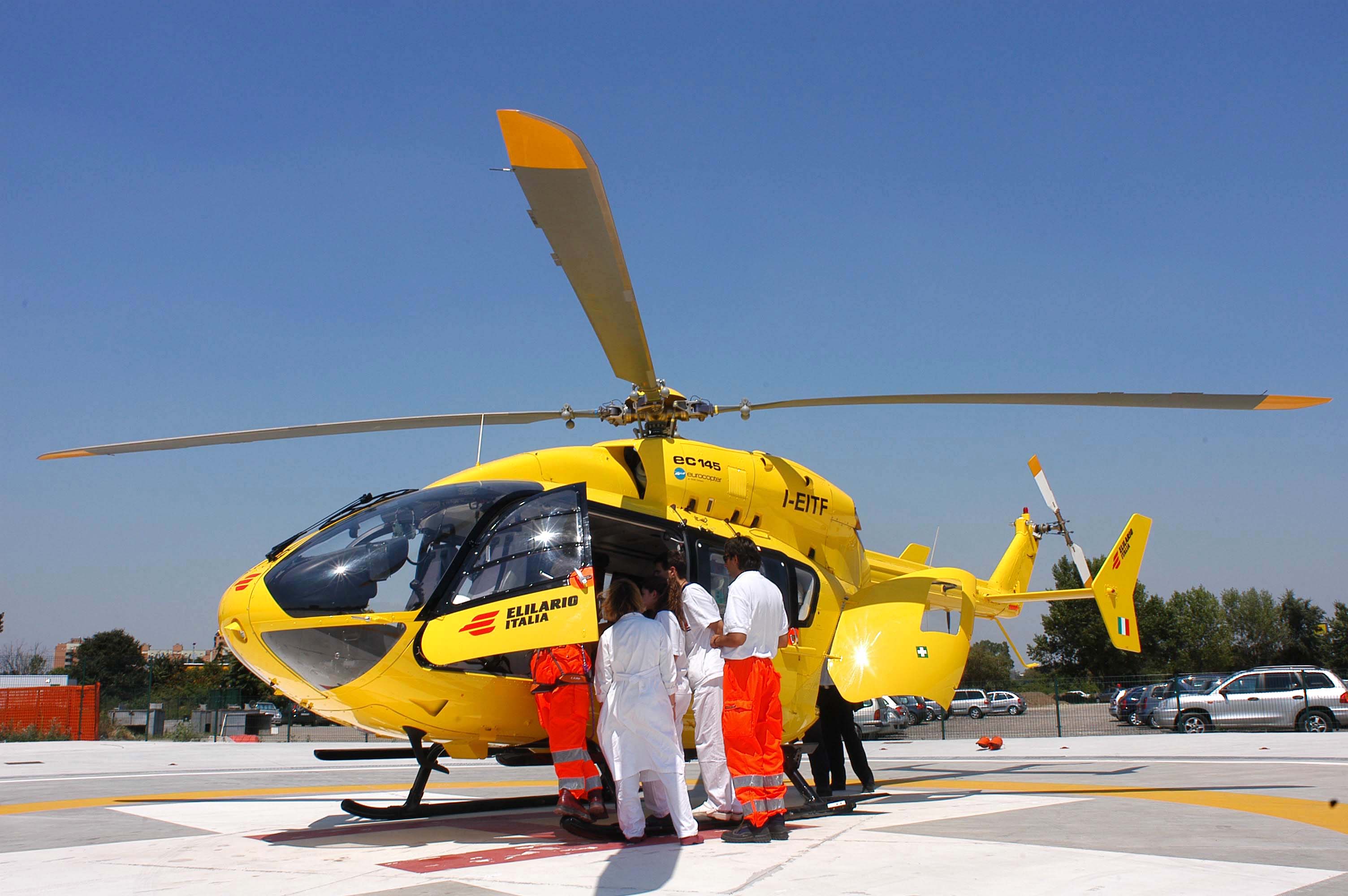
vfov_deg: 43.5
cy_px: 448
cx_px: 674
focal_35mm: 30
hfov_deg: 62.0
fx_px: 1122
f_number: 13
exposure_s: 1/250
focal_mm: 20
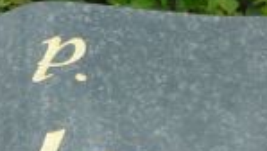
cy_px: 390
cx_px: -68
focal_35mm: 305
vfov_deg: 3.9
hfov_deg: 7.0
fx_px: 2160
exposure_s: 1/400
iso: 80
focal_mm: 9.7
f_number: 3.6
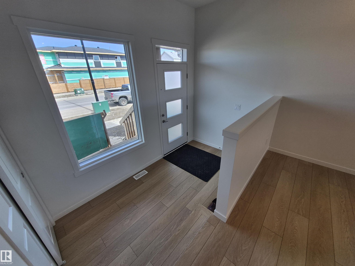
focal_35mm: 13
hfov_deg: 106.2
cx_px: 178
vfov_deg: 89.9
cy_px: 133
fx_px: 133
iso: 50
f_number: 2.2
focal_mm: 1.74
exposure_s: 1/193
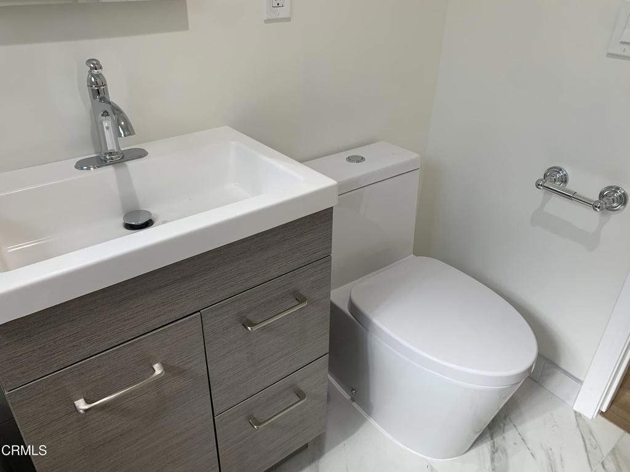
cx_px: 315
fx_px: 473
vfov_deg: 53.1
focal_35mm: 26
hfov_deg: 67.3
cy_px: 236
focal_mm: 4.25
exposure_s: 1/120
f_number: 1.8
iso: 50
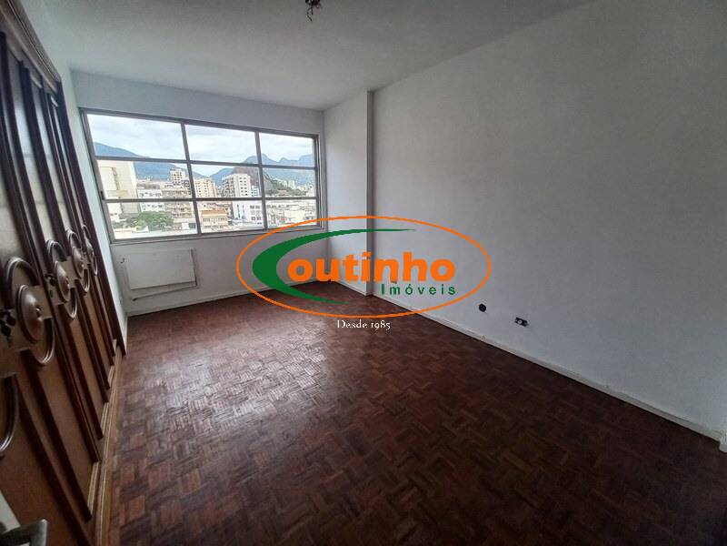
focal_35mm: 13
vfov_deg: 89.9
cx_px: 364
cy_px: 273
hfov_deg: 106.2
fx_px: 273
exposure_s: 1/144
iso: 40
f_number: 2.2
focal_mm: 1.42
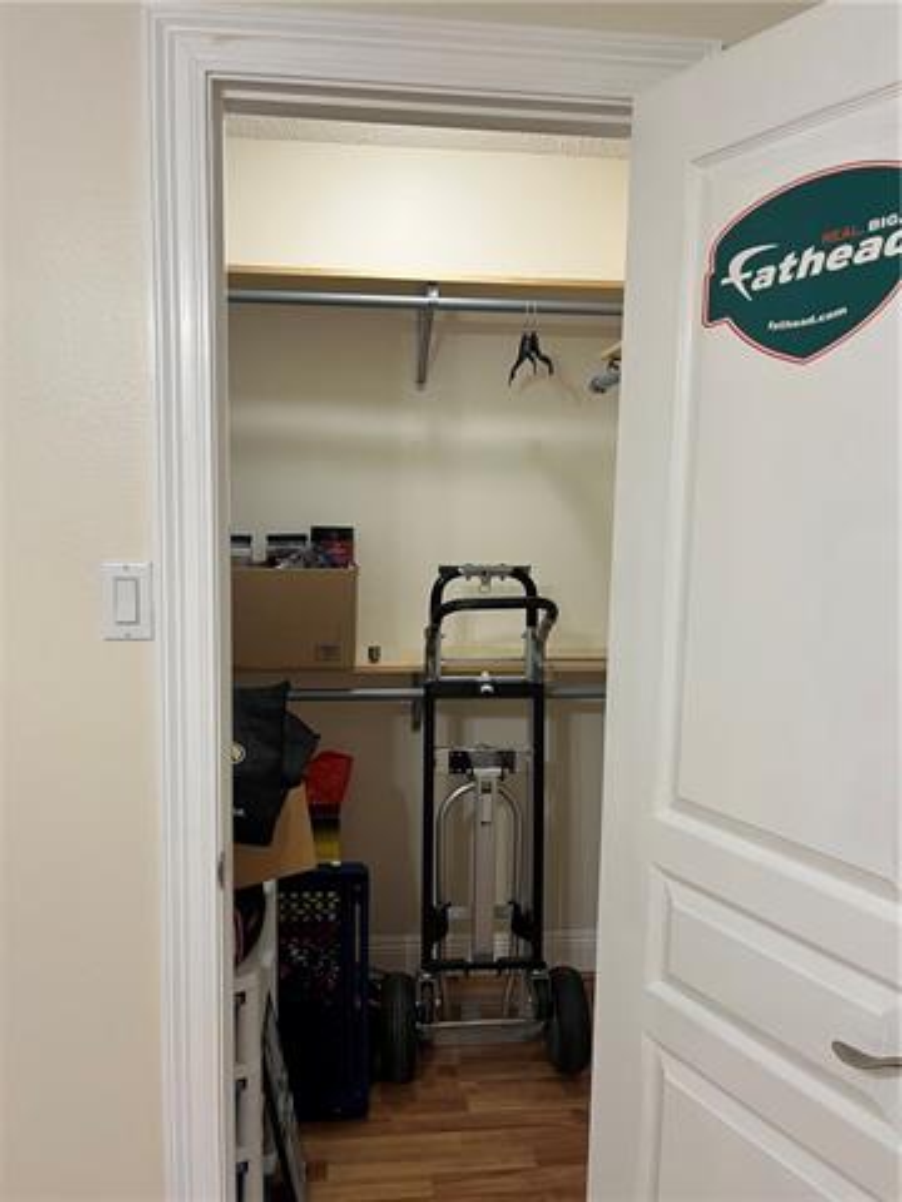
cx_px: 451
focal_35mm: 26
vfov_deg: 67.3
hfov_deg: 53.1
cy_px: 601
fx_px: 903
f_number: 1.6
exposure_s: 1/60
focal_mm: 5.1
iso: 160
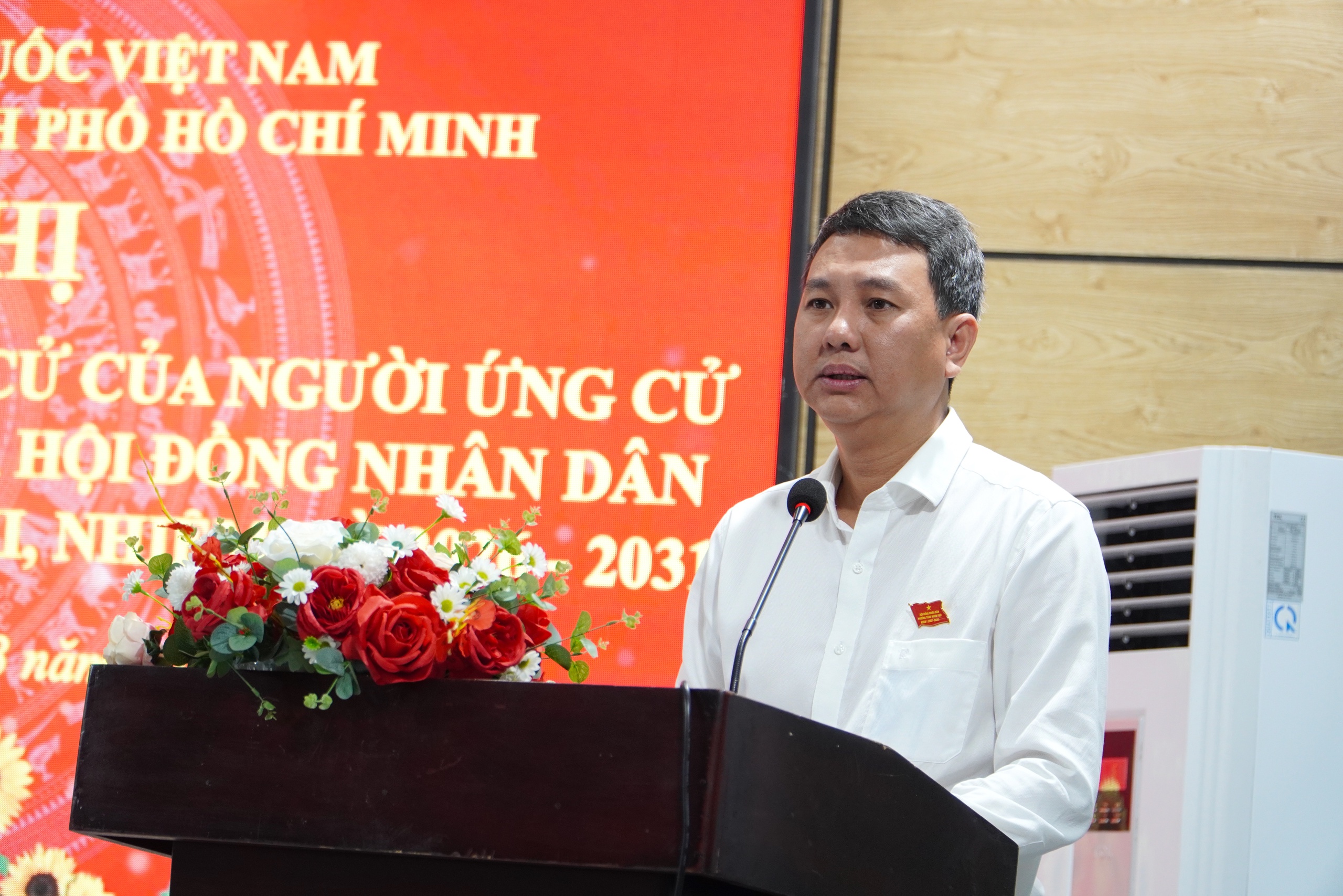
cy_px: 448
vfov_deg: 11.9
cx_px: 672
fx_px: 4309
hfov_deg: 17.7
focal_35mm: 116
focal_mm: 77
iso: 800
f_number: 4
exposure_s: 1/125
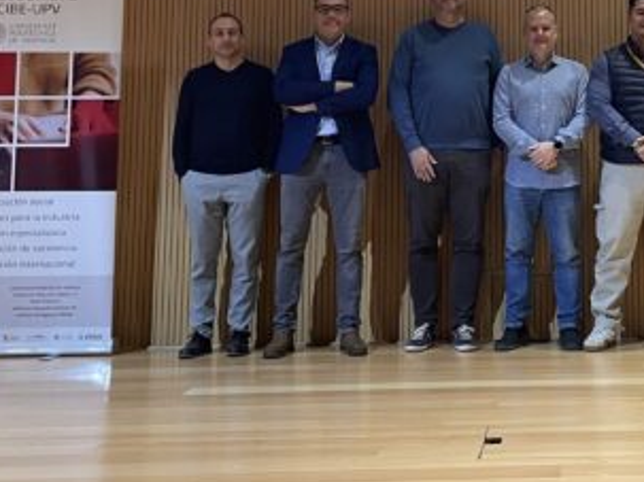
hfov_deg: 28.2
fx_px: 1227
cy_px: 34
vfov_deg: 21.7
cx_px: 591
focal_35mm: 66
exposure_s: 1/62
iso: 125
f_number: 1.6
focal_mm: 4.2
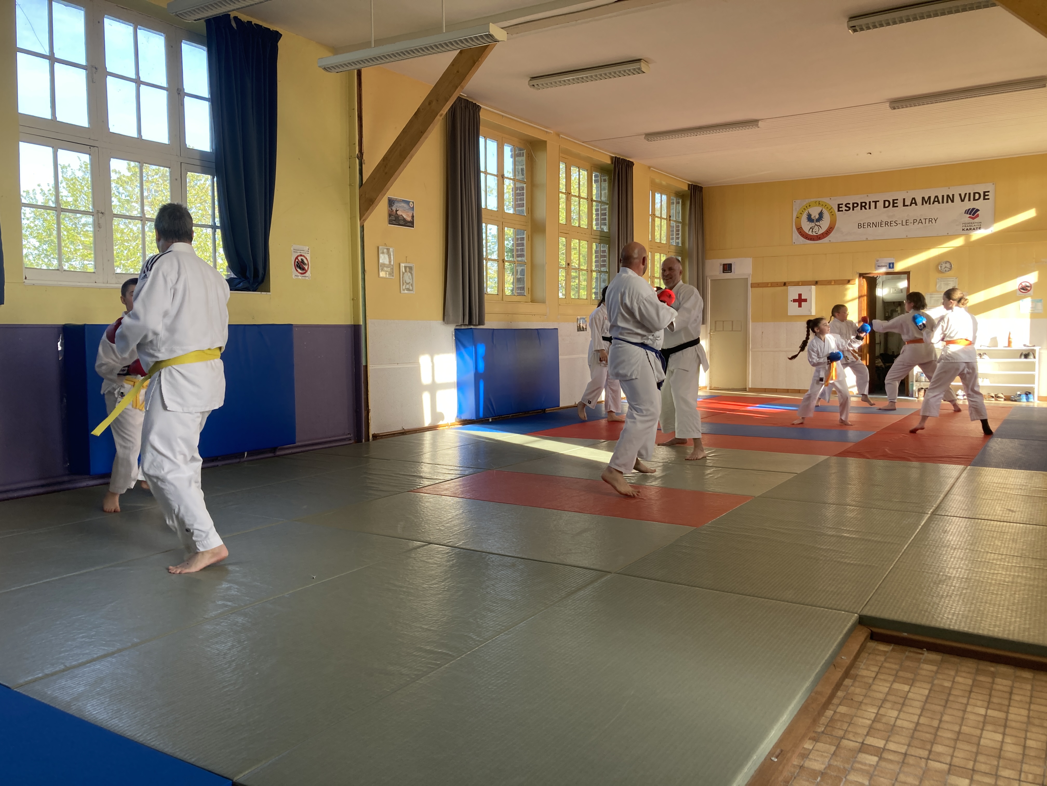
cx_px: 524
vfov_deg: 49.7
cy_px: 393
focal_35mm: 28
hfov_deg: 63.4
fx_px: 847
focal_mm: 3.99
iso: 32
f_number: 1.8
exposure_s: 1/121
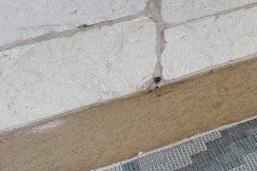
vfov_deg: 10.0
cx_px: 824
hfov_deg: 10.6
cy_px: -323
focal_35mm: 106
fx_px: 757
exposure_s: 1/50
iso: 100
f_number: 8
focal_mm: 14
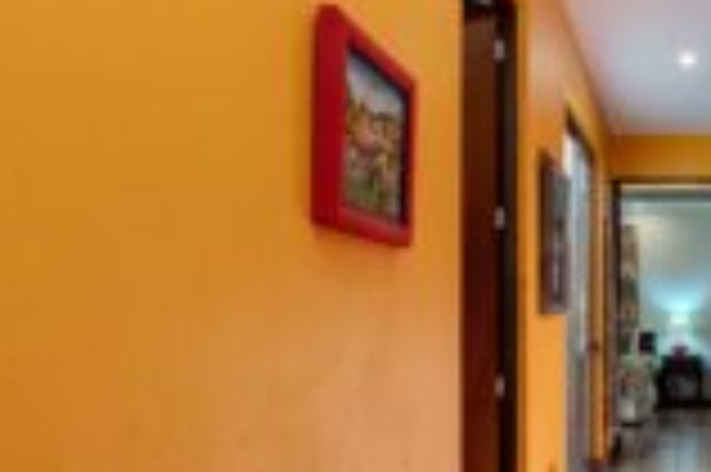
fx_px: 750
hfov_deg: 45.2
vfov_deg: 34.4
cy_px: 339
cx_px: 662
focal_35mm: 38
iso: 640
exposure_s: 1/25
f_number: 9
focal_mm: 15
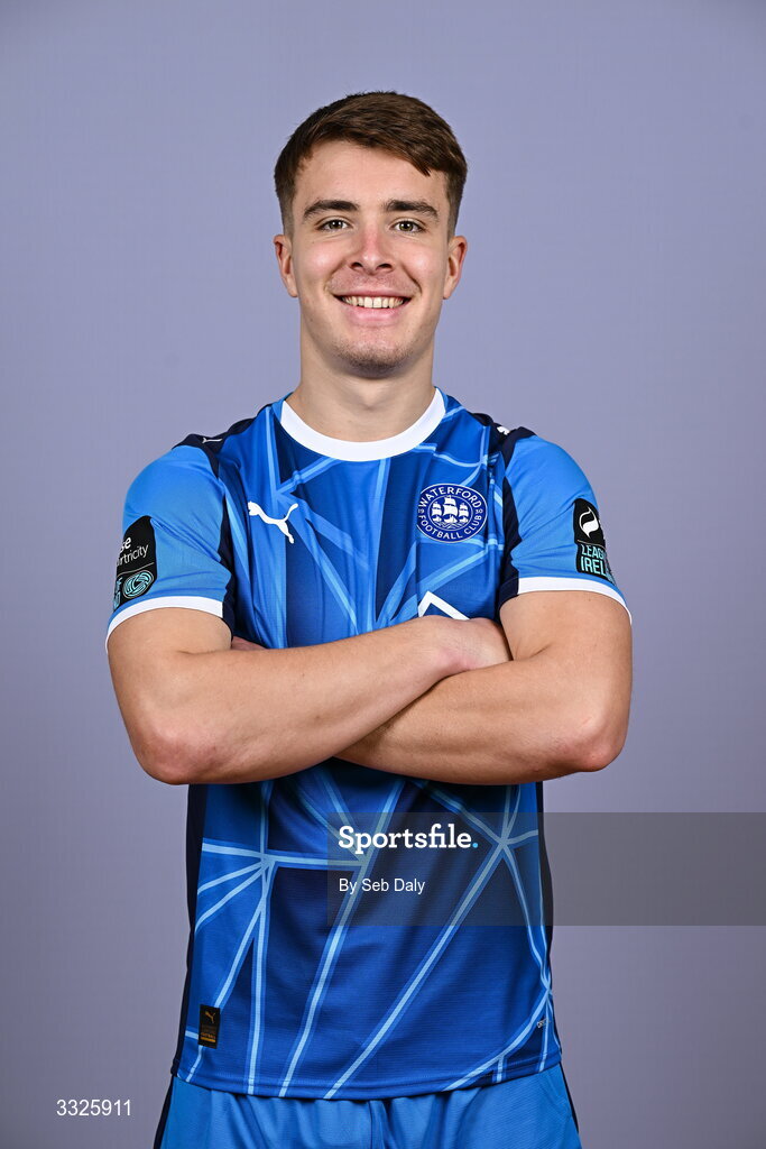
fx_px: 3350
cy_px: 574
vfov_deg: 19.5
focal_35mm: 105
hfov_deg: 13.0
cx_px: 383
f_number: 5.6
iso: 125
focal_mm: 105
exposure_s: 1/200
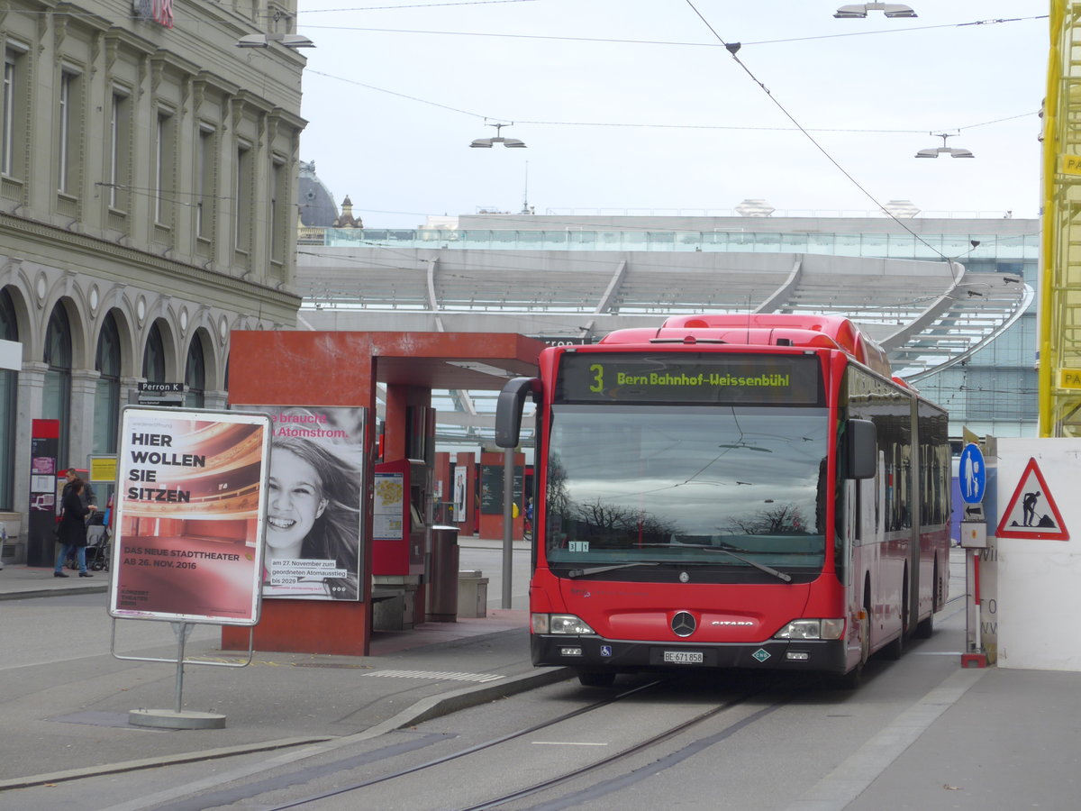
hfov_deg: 16.8
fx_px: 3654
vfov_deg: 12.7
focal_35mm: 117
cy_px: 406
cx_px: 540
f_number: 5
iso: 80
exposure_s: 1/100
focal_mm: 22.9
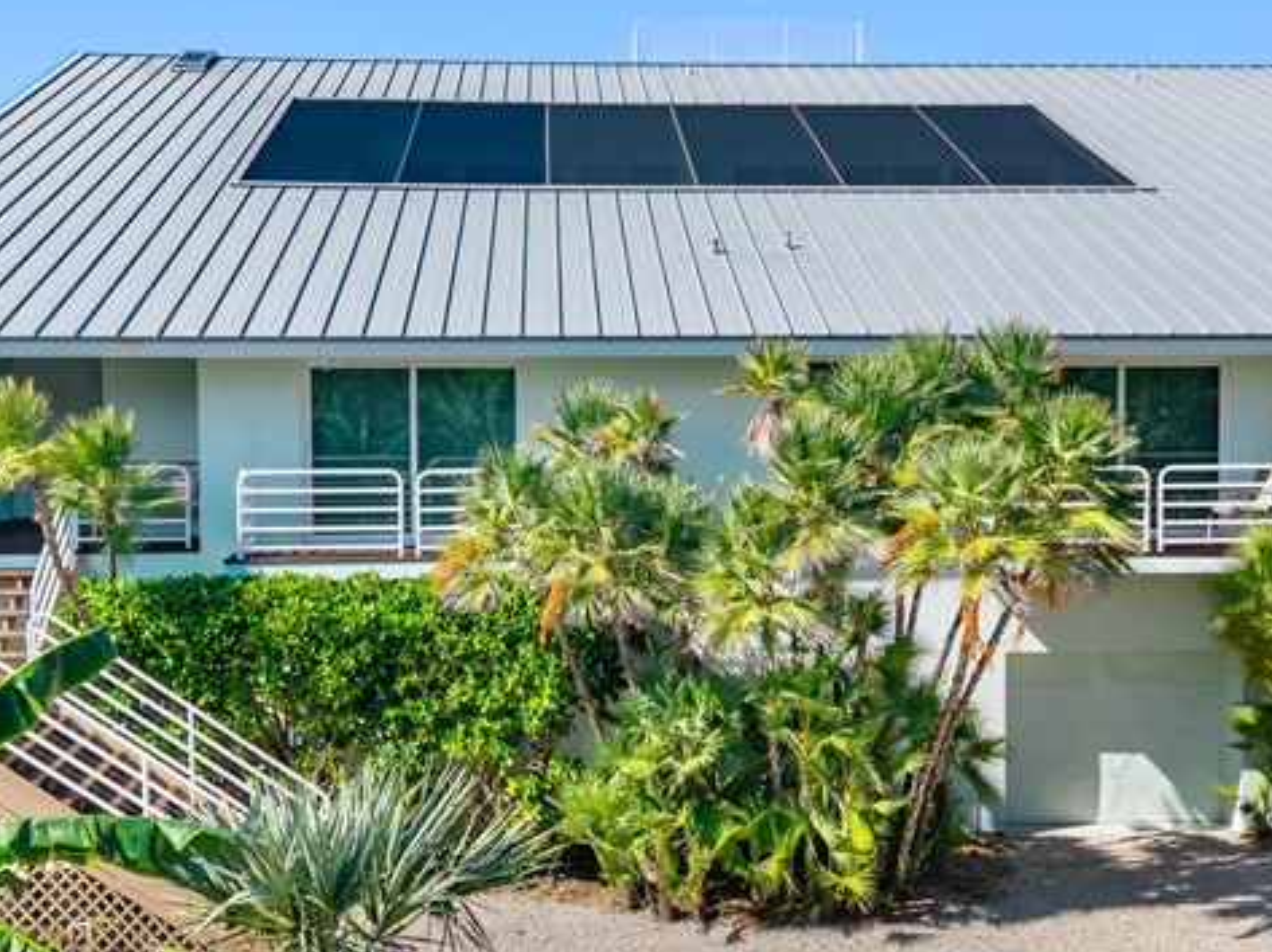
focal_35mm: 52
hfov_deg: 36.8
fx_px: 1909
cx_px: 680
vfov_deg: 28.0
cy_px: 441
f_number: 1.8
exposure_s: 1/500
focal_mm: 8.67
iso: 100
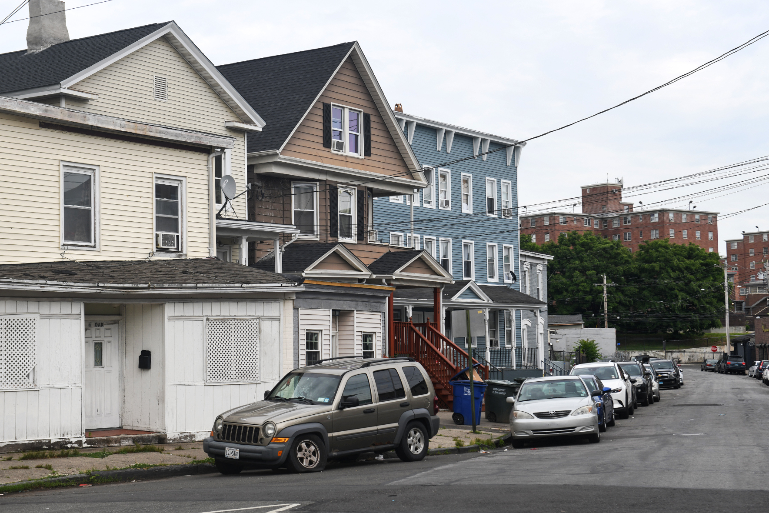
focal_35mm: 59
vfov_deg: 23.0
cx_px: 390
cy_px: 253
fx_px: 1260
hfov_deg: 33.9
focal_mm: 58
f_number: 8
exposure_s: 1/500
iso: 200
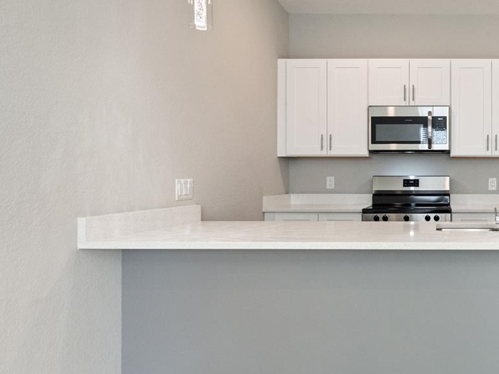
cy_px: 167
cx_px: 451
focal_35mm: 30
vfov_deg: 46.7
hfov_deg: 52.5
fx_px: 433
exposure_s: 1/15
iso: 400
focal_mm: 10
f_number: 4.5
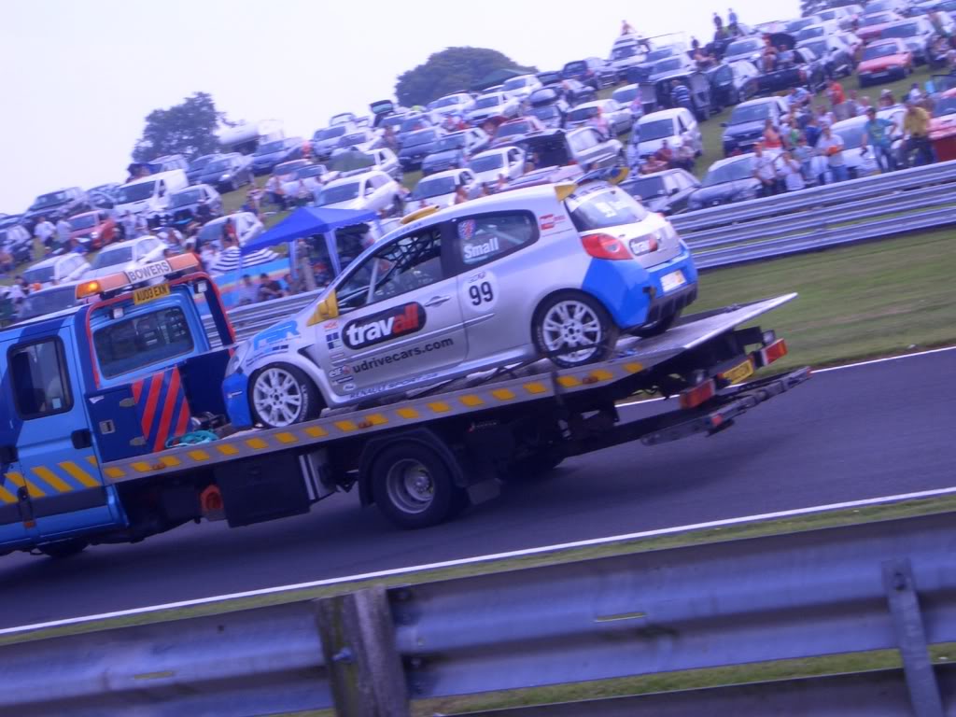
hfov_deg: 19.3
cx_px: 478
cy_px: 358
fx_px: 2817
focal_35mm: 102
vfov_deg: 14.5
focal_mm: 13.5
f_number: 6.6
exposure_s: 1/125
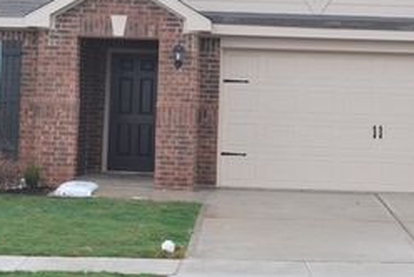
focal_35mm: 121
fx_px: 1393
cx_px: 237
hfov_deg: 16.9
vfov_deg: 11.3
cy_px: 70
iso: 180
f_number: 5.6
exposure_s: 1/125
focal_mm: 40
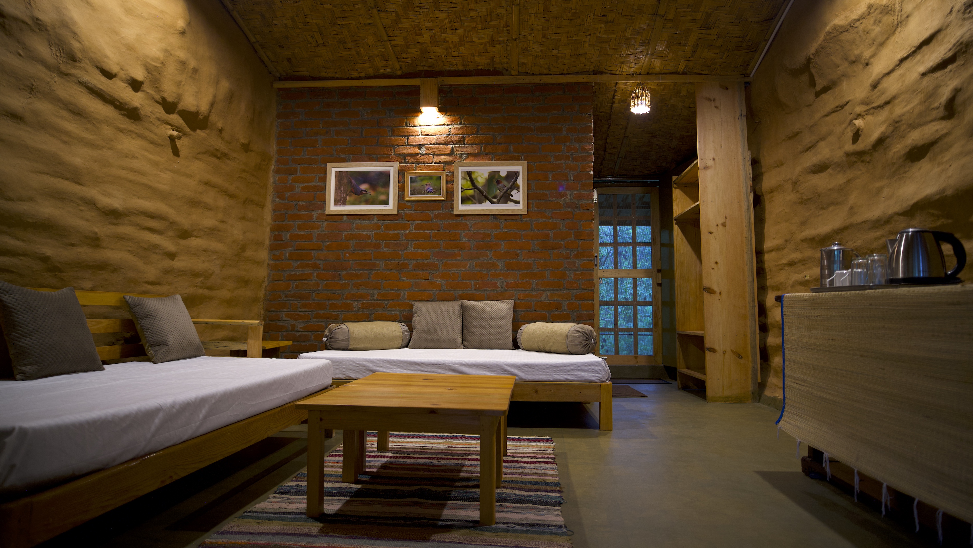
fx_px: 542
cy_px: 275
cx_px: 486
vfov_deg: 53.6
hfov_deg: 83.8
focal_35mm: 21
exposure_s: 1/40
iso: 320
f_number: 1.4
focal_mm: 13
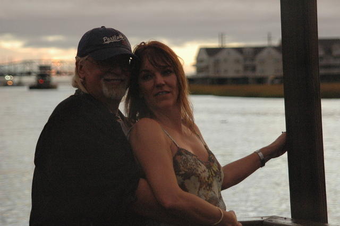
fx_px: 1387
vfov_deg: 9.3
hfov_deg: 14.0
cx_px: 170
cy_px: 113
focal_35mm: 147
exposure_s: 1/250
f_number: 5.3
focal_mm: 98
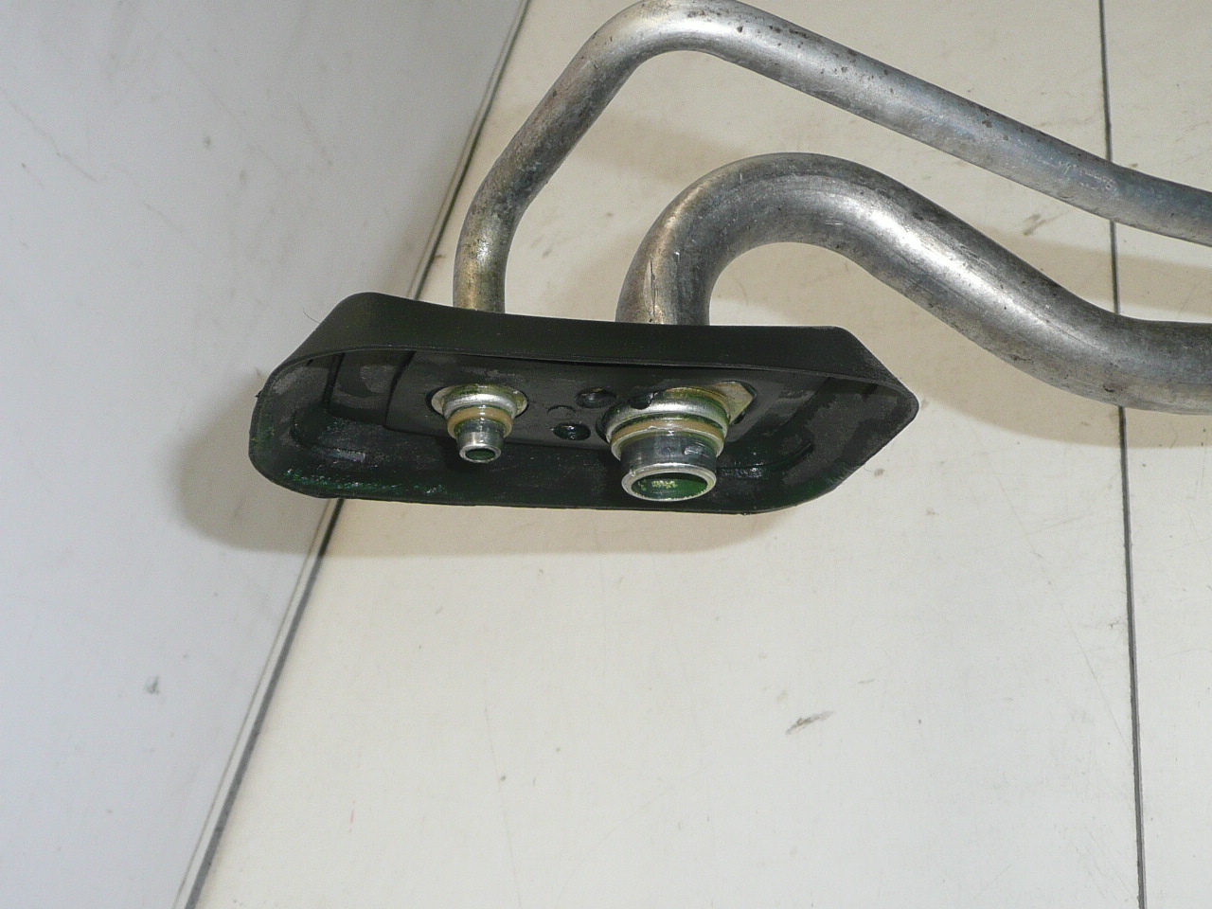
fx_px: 1576
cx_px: 606
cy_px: 454
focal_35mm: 45
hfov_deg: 42.1
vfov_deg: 32.2
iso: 100
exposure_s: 1/100
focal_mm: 4.9
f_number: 3.4
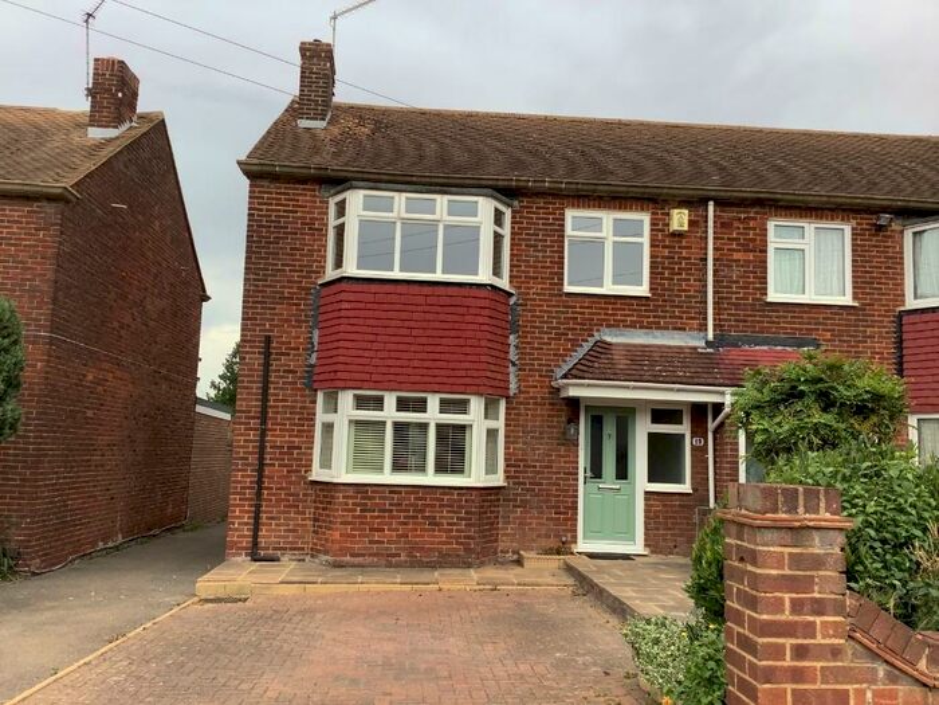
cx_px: 470
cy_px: 352
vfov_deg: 45.4
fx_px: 841
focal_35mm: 31
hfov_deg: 58.4
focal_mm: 3.3
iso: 25
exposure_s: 1/595
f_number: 2.4
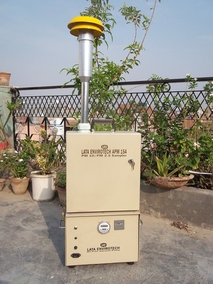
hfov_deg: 44.2
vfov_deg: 56.8
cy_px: 142
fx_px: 263
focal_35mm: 32
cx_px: 106
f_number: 5.5
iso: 80
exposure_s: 1/320
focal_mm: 5.7
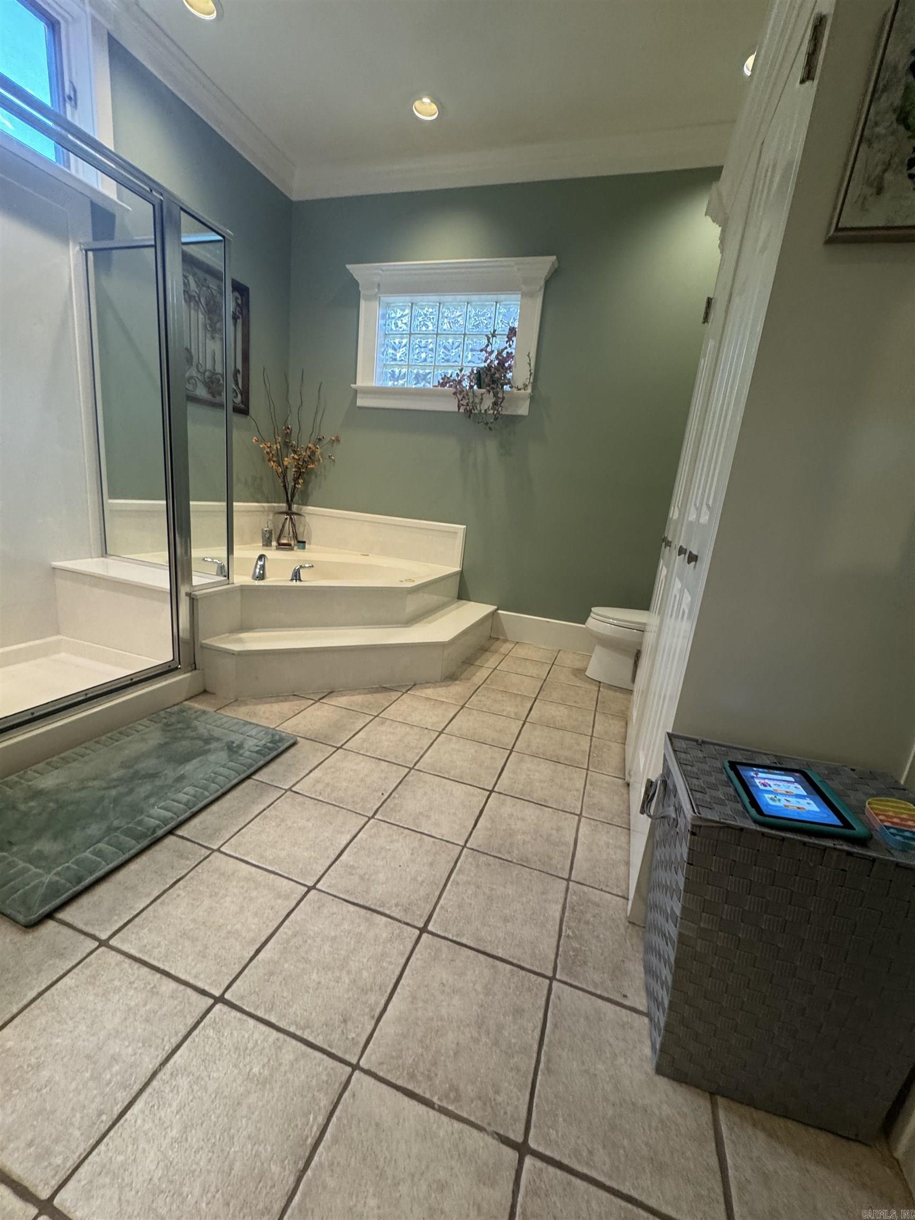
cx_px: 458
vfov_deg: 102.1
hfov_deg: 85.7
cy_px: 610
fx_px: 493
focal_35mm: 14
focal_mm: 2.22
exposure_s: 1/60
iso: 200
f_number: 2.2
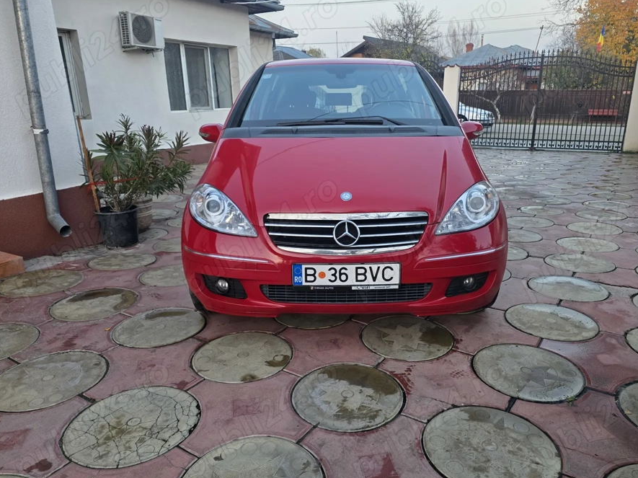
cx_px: 344
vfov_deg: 53.0
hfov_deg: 67.2
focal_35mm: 26
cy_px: 250
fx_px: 479
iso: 100
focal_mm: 6.3
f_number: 1.7
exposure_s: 1/180
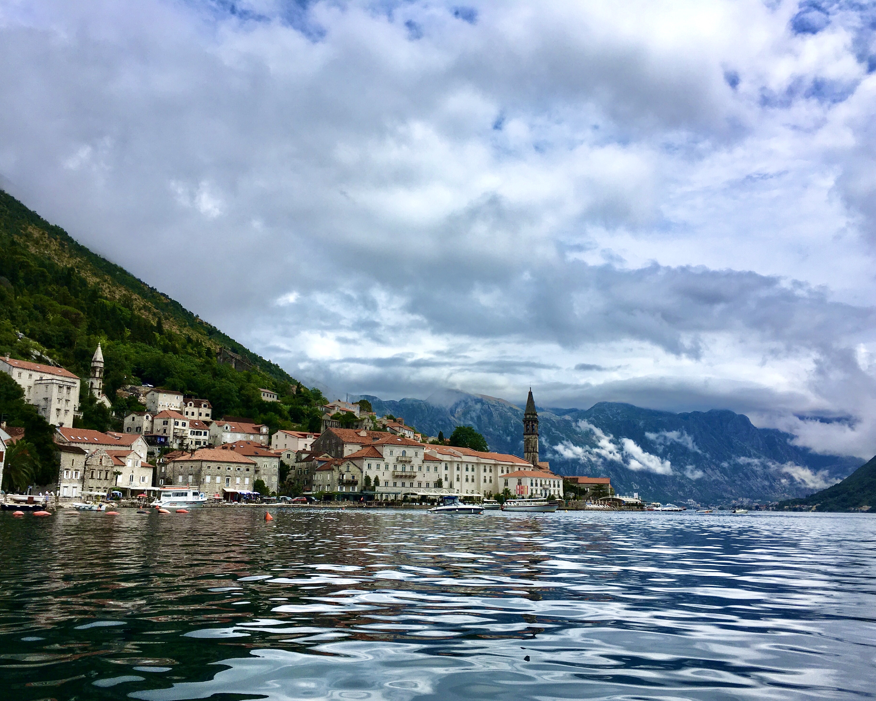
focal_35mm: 31
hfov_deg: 57.2
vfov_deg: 47.1
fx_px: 804
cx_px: 432
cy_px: 359
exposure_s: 1/4808
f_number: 2.2
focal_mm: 4.15
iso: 25
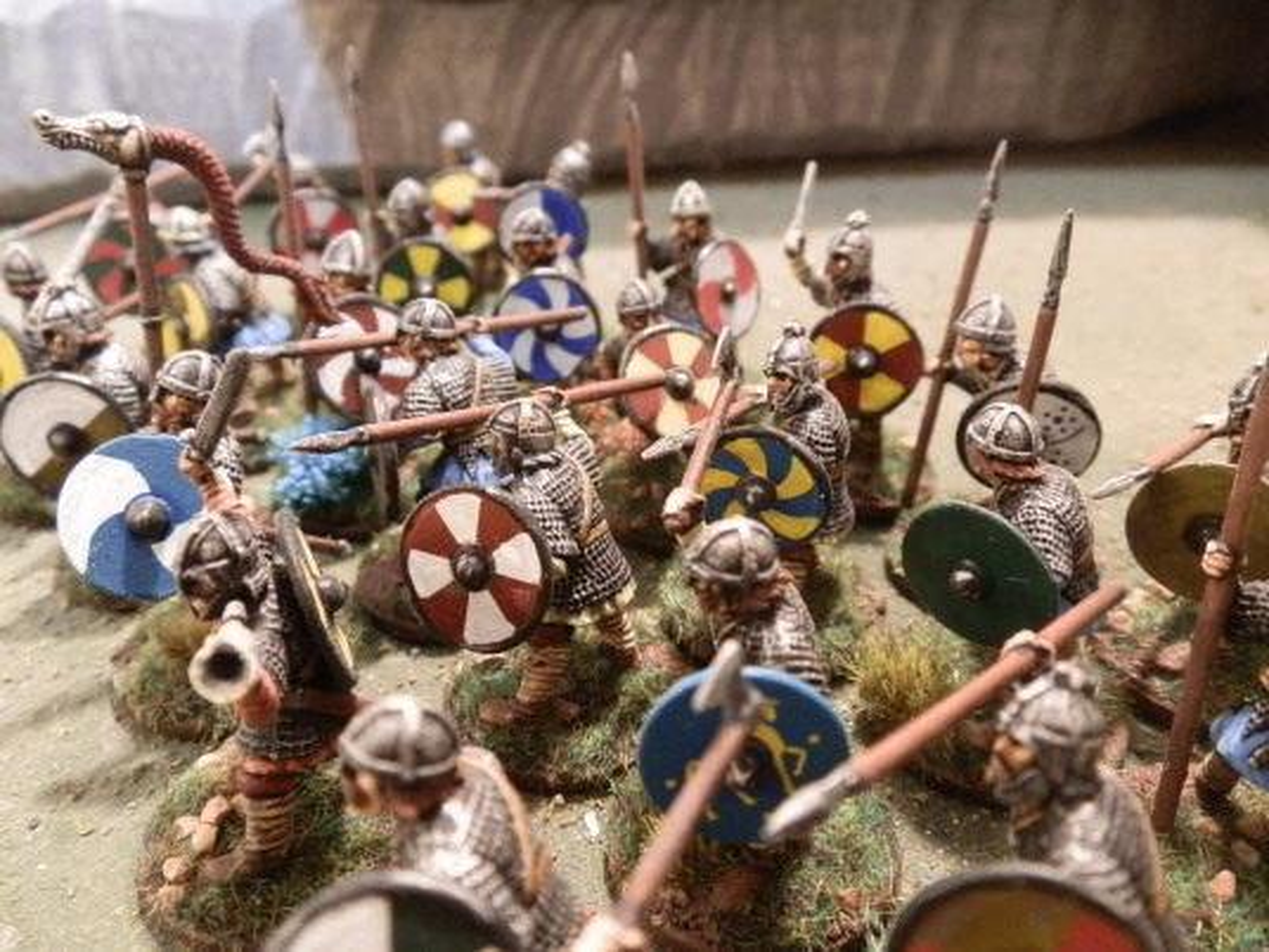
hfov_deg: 63.4
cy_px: 476
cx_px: 634
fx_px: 1026
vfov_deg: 49.7
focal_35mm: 28
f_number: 3.1
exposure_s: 1/40
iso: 400
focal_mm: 5
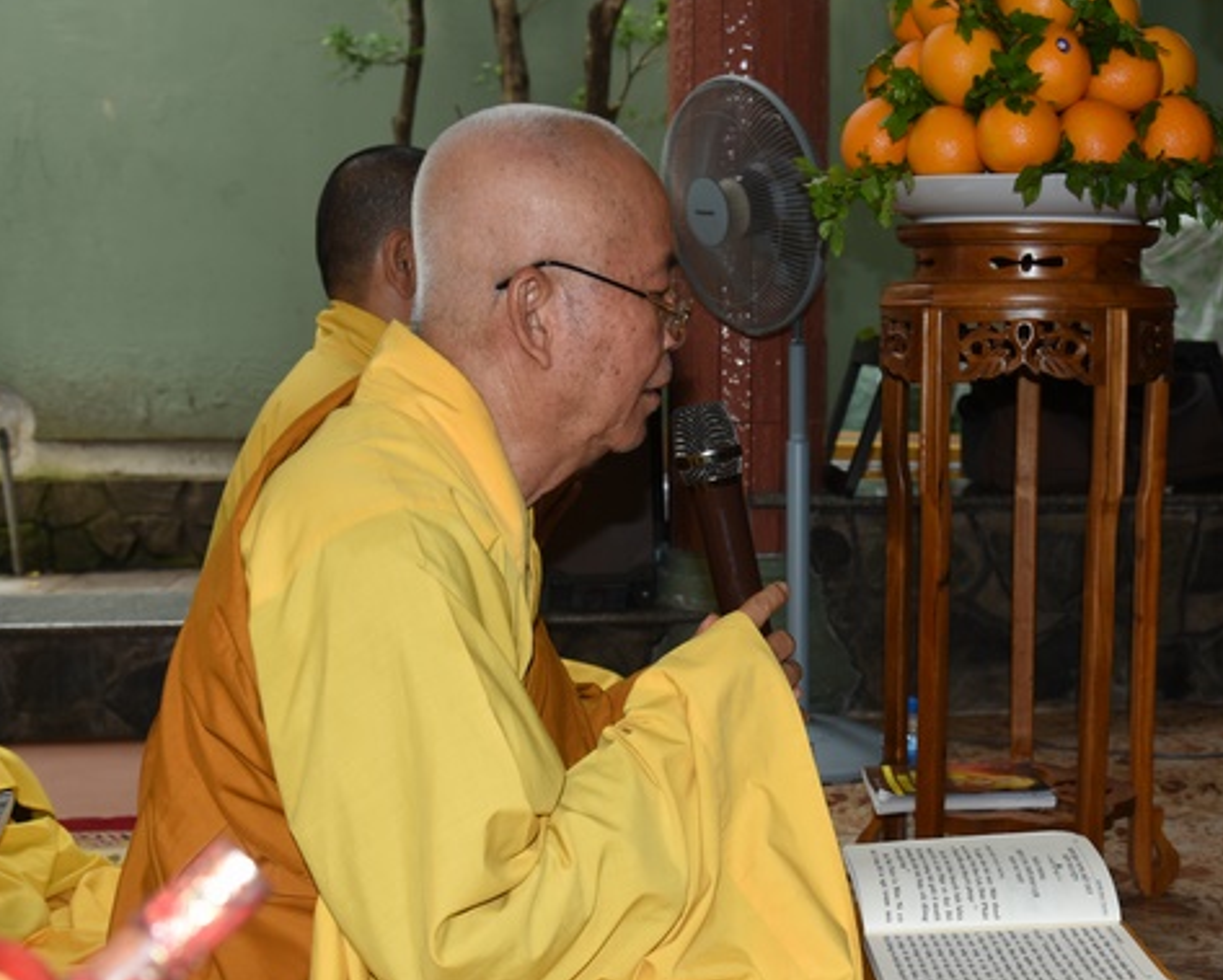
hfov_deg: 37.6
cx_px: 822
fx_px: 1775
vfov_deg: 30.9
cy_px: 533
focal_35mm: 49
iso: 320
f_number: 5.6
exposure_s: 1/80
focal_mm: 38
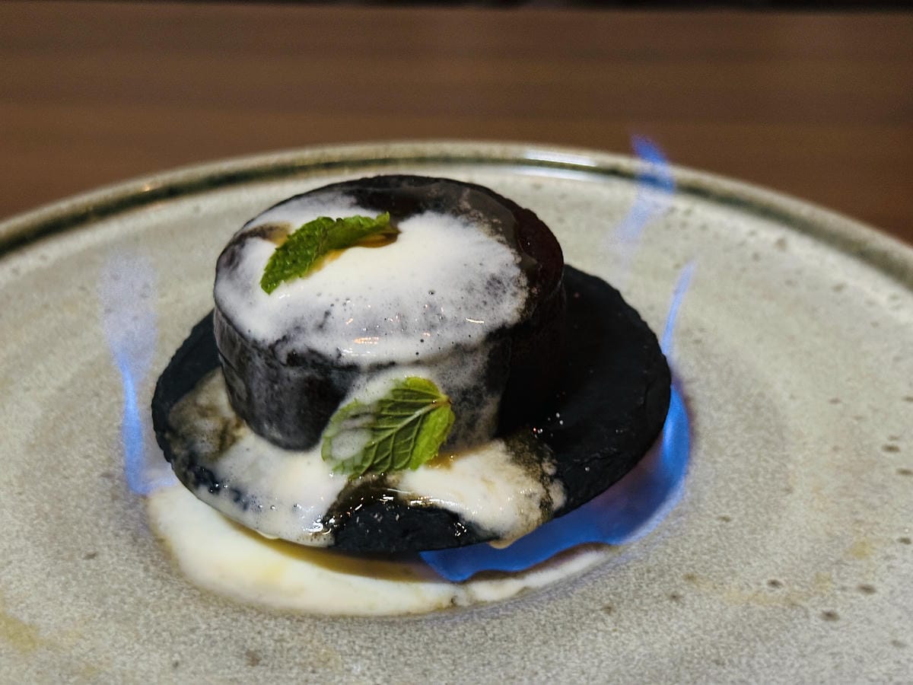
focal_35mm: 48
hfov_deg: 39.7
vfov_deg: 30.3
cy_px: 342
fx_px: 1266
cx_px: 456
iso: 640
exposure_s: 1/19
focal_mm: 6.86
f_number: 1.78
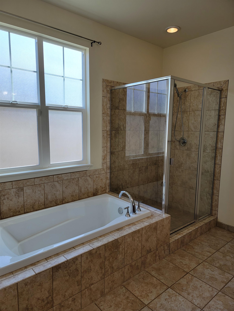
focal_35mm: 24
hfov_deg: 56.8
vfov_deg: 71.6
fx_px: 216
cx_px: 117
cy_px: 156
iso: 16
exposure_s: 1/120
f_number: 1.8
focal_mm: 6.7
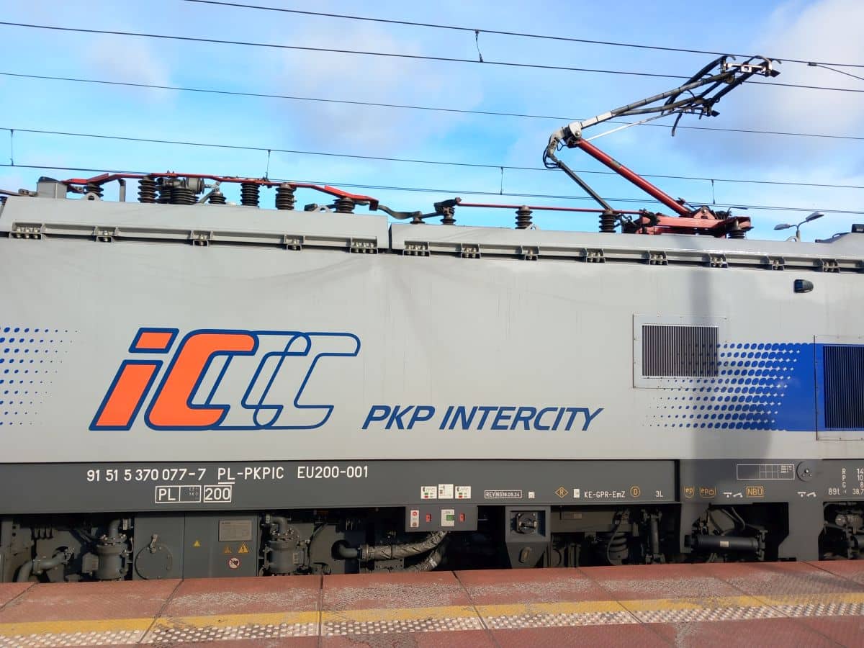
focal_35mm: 27
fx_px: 674
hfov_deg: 65.3
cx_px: 432
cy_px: 324
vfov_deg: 51.4
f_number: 1.8
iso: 20
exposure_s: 1/249
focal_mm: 4
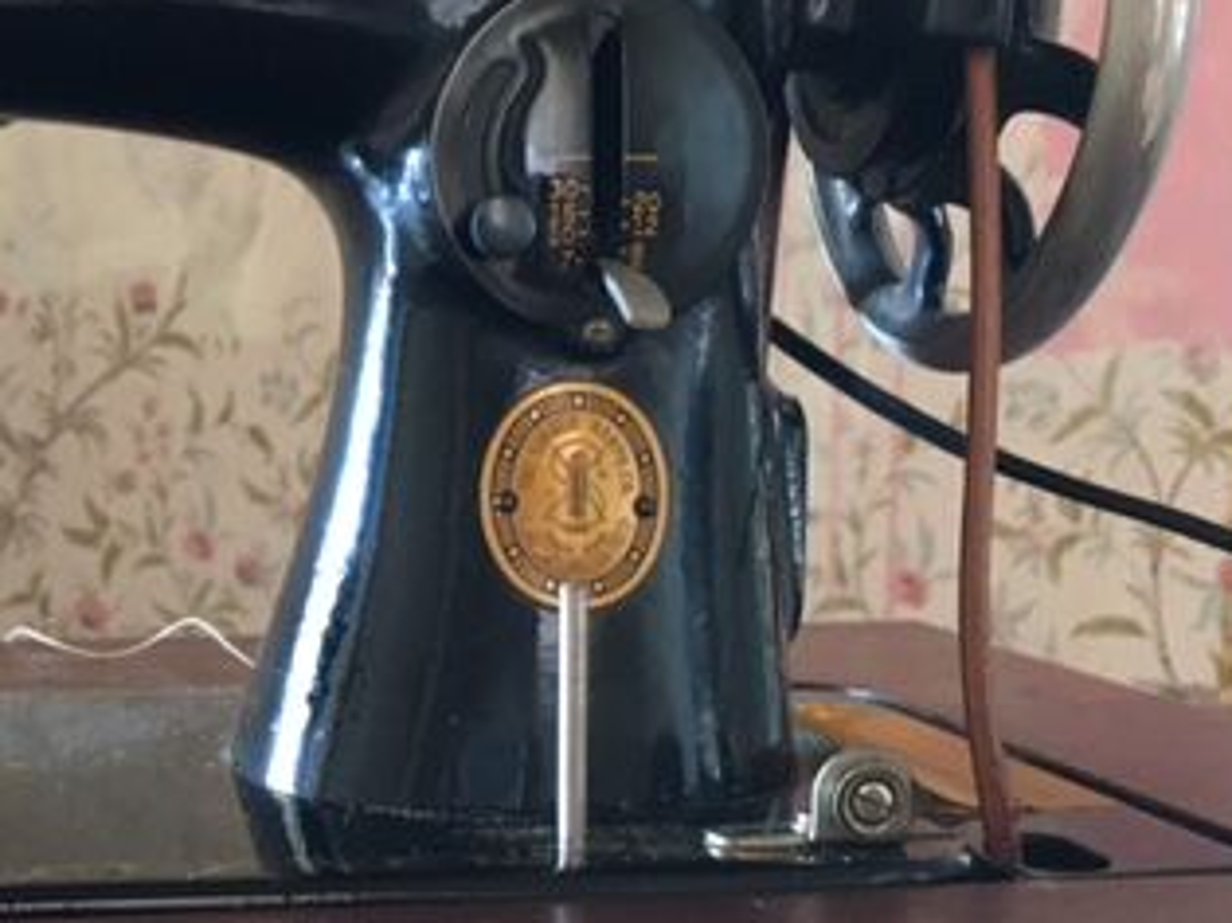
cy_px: 516
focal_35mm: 59
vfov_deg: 24.8
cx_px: 219
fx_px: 2099
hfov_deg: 31.7
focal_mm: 4.15
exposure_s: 1/17
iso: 200
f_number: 2.2
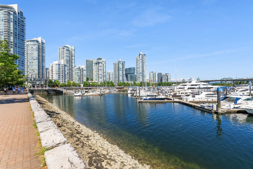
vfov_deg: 81.3
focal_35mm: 14
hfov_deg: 104.2
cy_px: 84
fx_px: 98
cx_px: 126
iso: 100
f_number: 8
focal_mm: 14
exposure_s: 1/100
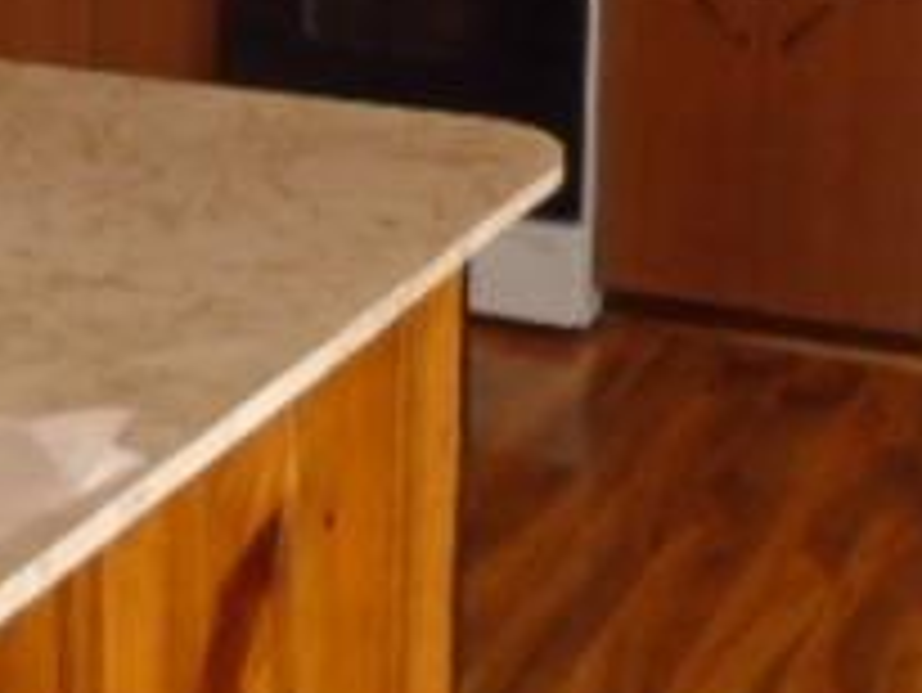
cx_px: 427
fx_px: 2159
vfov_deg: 17.0
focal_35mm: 81
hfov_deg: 24.1
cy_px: -248
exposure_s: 1/30
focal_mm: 4.6
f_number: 3.2
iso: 500
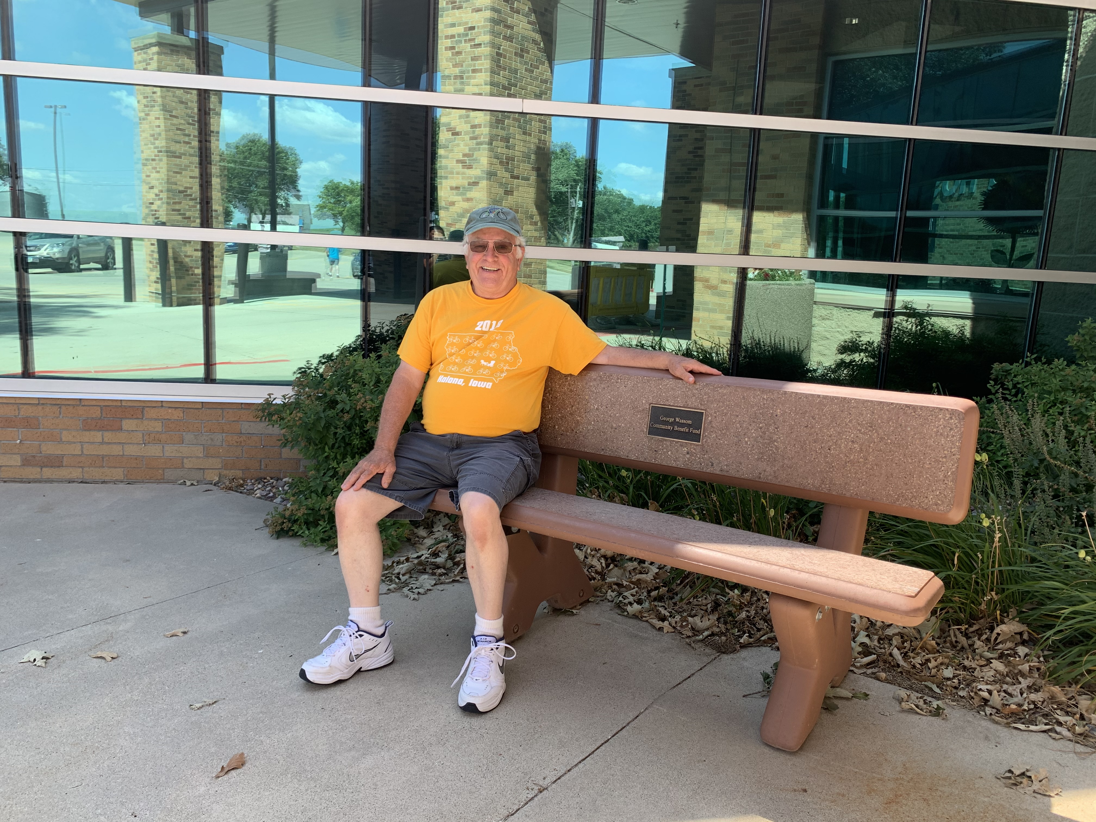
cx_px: 548
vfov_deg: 53.1
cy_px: 411
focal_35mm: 26
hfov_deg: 67.3
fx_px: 823
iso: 25
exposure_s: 1/543
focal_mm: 4.25
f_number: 1.8
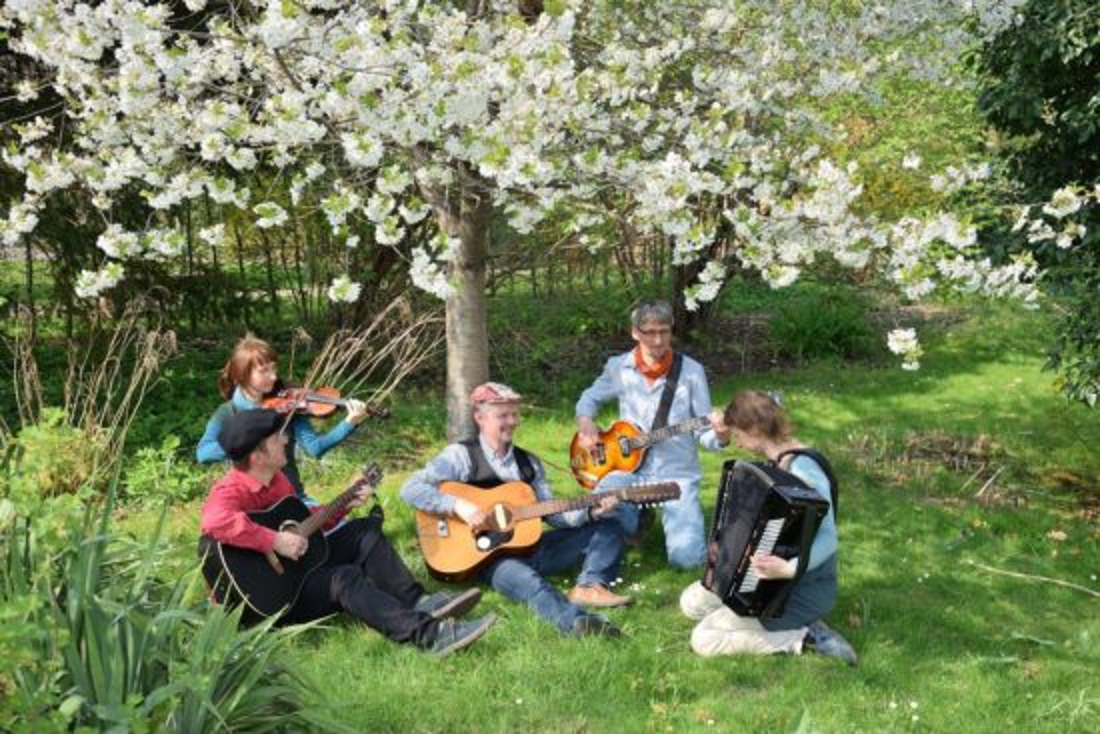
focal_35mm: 48
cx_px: 550
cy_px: 367
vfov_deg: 28.1
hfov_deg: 41.1
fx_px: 1467
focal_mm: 32
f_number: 5
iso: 100
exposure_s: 1/200
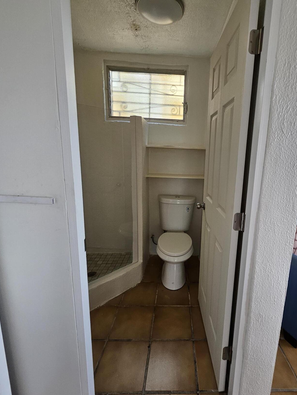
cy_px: 192
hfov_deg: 77.3
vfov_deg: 94.5
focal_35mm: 16
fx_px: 183
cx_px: 178
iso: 64
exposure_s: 1/60
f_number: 2.2
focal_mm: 1.74
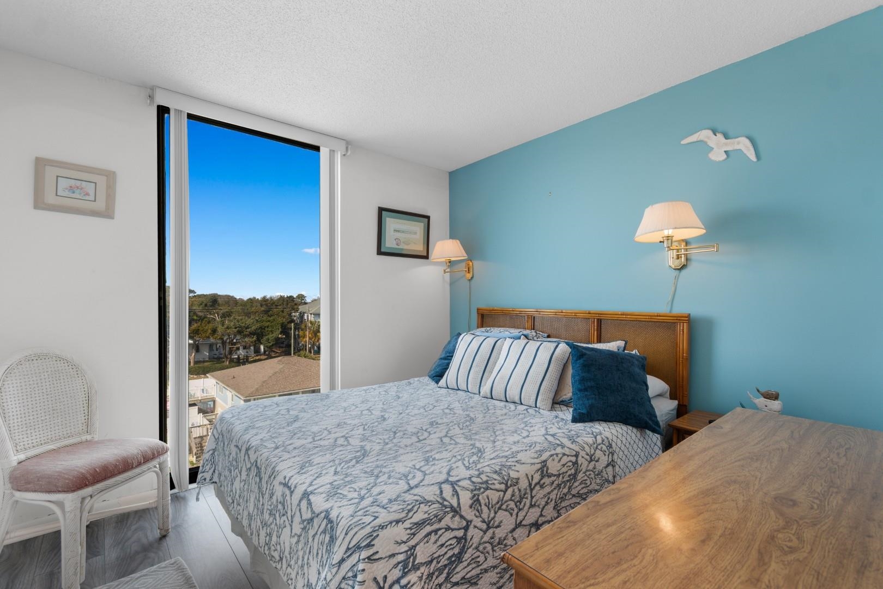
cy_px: 294
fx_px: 368
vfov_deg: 77.3
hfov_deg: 100.4
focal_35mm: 15
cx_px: 442
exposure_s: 1/30
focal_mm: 10
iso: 100
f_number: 4.5
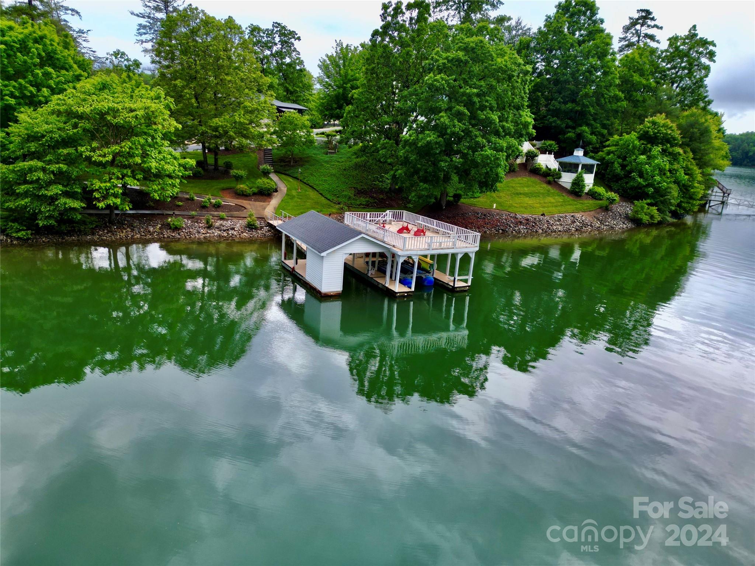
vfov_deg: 56.8
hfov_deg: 71.6
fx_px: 523
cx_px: 378
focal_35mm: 24
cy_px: 283
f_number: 1.7
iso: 100
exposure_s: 1/640
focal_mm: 6.72
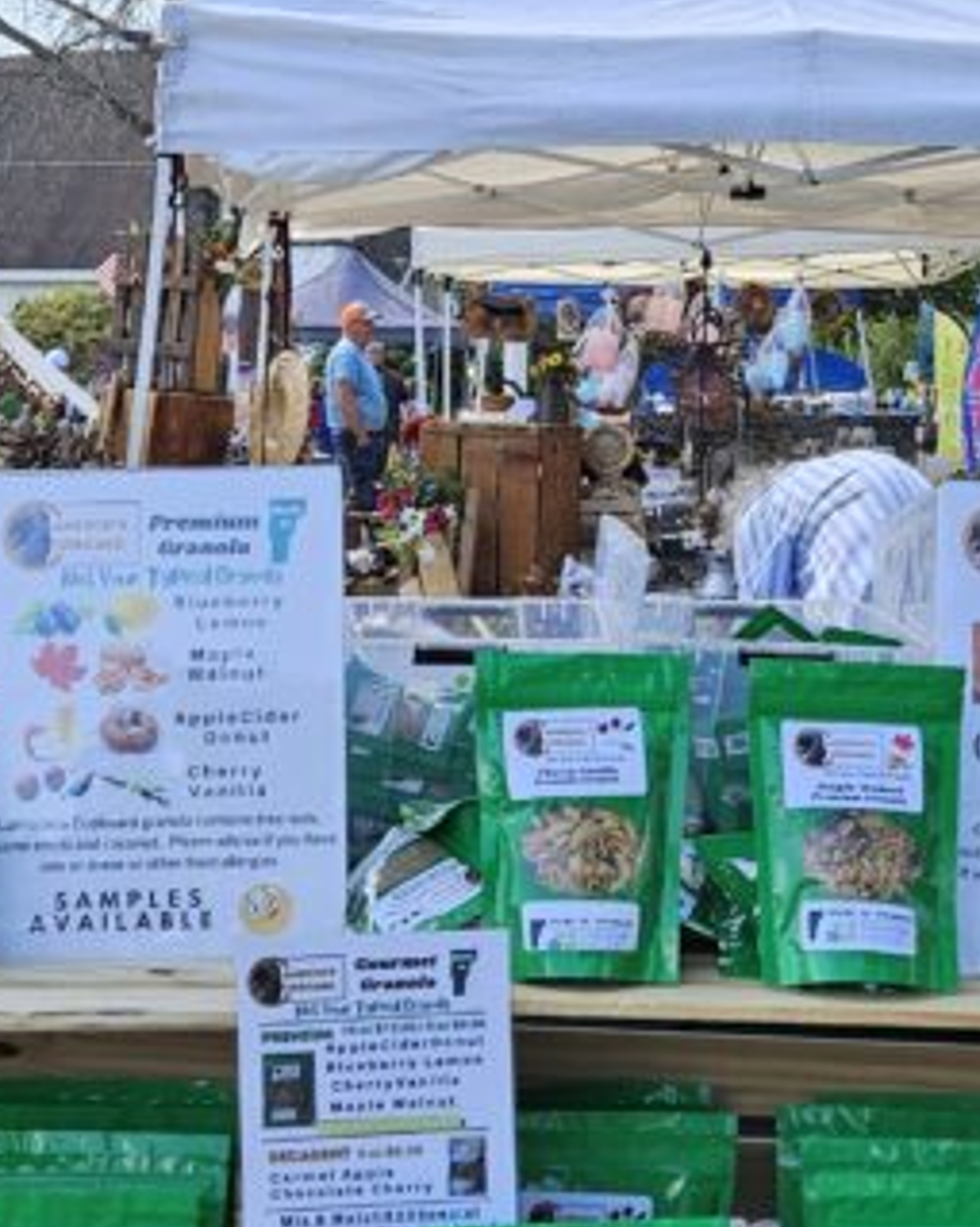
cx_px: 496
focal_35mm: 72
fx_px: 2612
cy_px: 550
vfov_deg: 26.4
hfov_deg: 21.3
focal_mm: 5.4
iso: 25
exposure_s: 1/310
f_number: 1.8
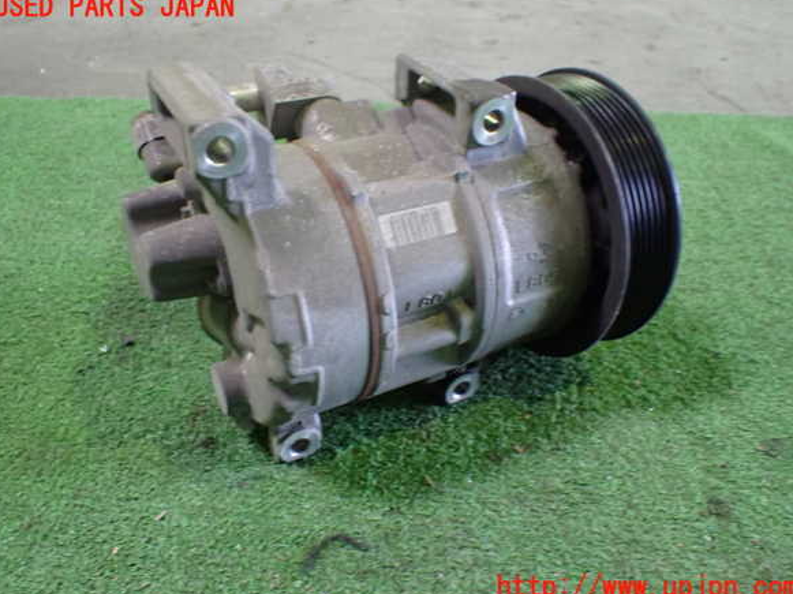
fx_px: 710
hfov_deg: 58.4
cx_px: 396
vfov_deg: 45.4
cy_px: 298
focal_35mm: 31
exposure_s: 1/30
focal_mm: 5.4
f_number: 2.3
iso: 800
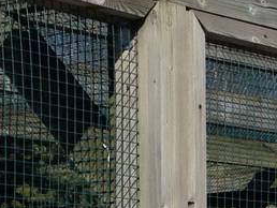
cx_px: 269
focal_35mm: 217
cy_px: 391
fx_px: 1738
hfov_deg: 9.1
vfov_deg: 6.7
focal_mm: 4.28
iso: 50
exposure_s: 1/2123
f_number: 2.4
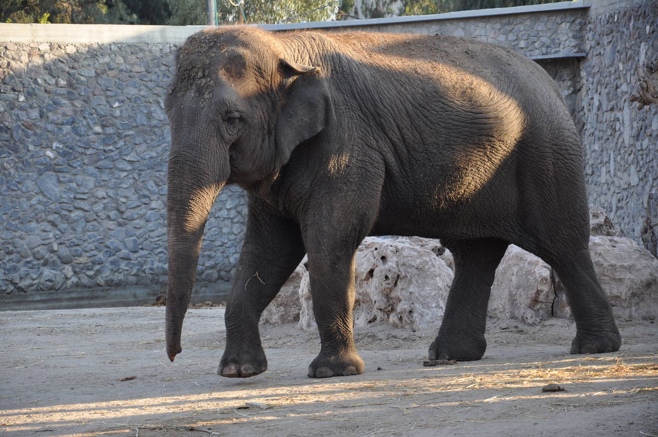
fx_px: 2875
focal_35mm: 158
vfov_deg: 8.7
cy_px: 218
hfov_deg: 13.1
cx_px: 329
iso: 500
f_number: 5.6
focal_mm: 105
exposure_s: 1/250
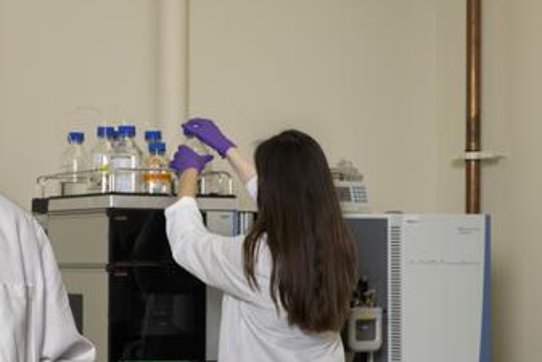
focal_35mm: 110
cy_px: 342
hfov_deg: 18.6
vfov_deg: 12.4
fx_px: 1657
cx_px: 265
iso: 200
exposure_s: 1/50
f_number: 8
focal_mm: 53
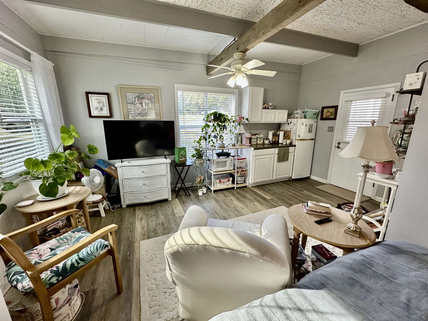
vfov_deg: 85.7
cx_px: 214
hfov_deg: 102.1
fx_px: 173
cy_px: 160
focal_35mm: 14
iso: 200
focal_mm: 2.22
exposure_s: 1/120
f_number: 2.2
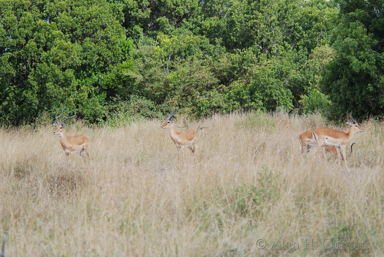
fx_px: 1954
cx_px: 192
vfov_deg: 7.5
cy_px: 128
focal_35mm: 183
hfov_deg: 11.2
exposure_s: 1/200
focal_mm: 122
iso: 100
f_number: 5
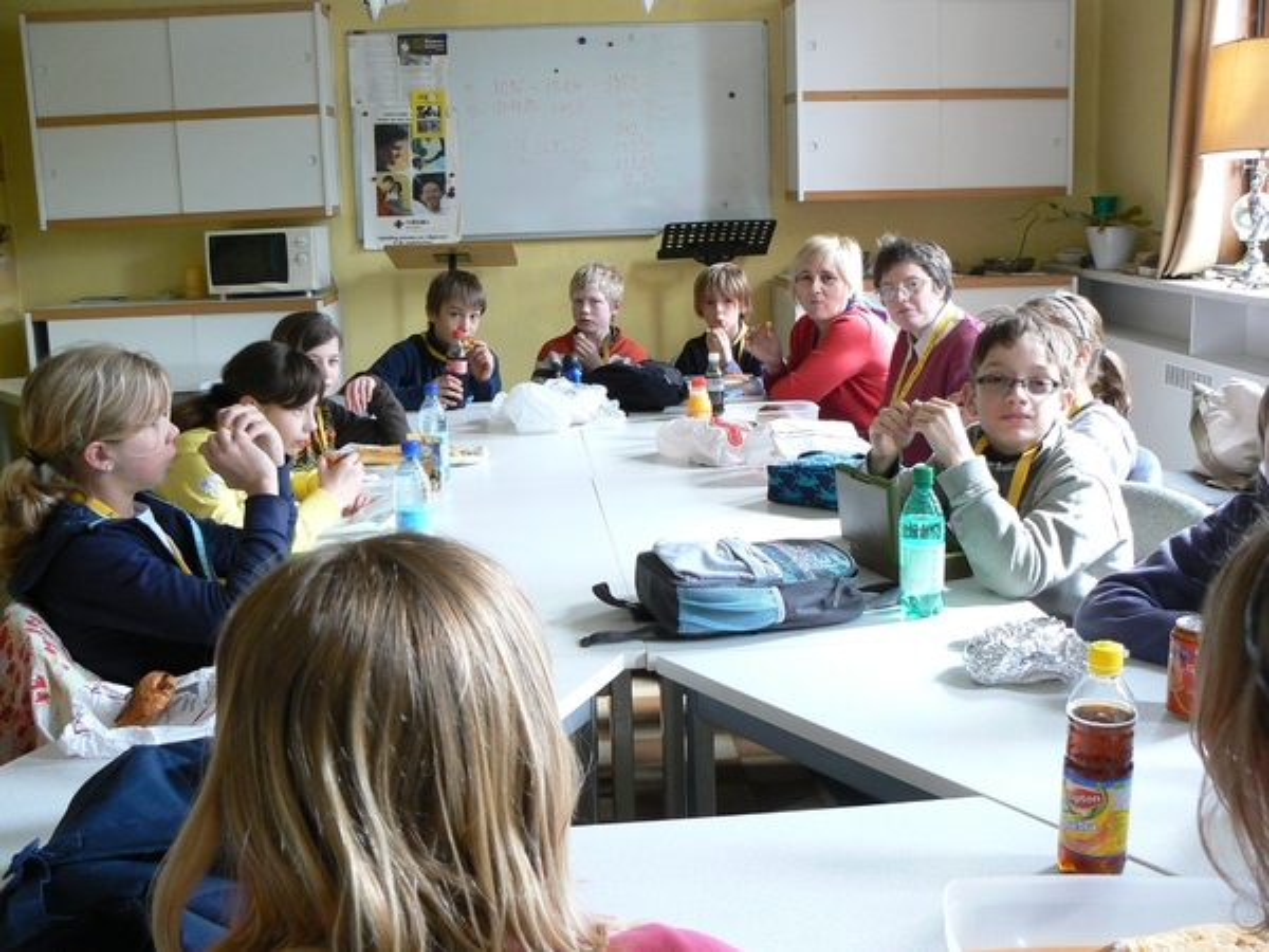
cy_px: 476
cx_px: 634
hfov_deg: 51.4
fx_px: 1320
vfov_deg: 39.7
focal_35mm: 36
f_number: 2.8
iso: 200
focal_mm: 6
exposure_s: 1/30
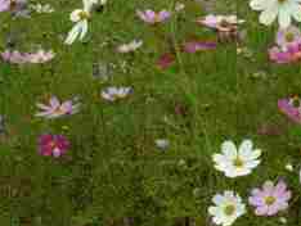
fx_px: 1332
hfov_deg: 11.8
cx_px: 566
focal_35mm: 153
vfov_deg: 9.3
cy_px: -173
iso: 800
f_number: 5.7
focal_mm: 7.8
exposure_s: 1/1500
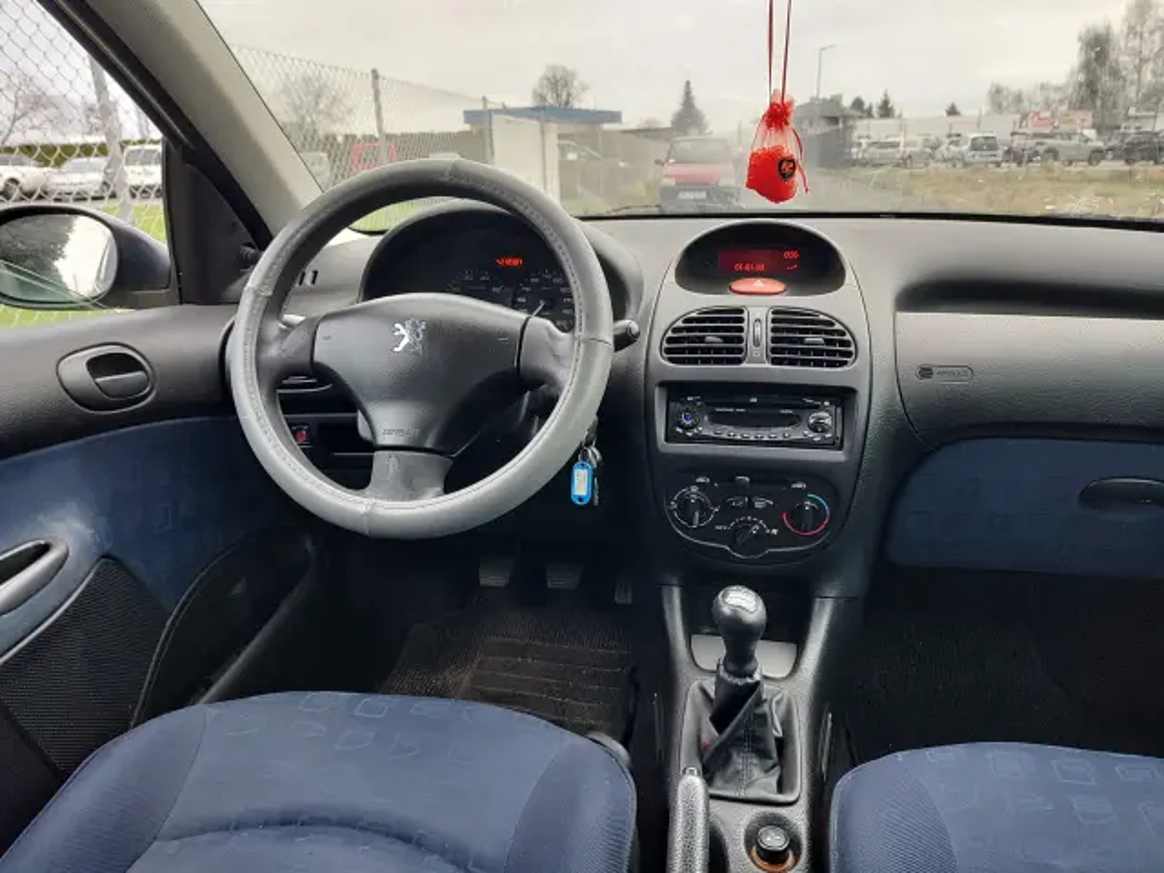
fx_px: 773
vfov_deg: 58.9
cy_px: 436
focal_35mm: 23
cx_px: 582
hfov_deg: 73.9
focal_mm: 5.56
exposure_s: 1/100
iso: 187
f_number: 1.8
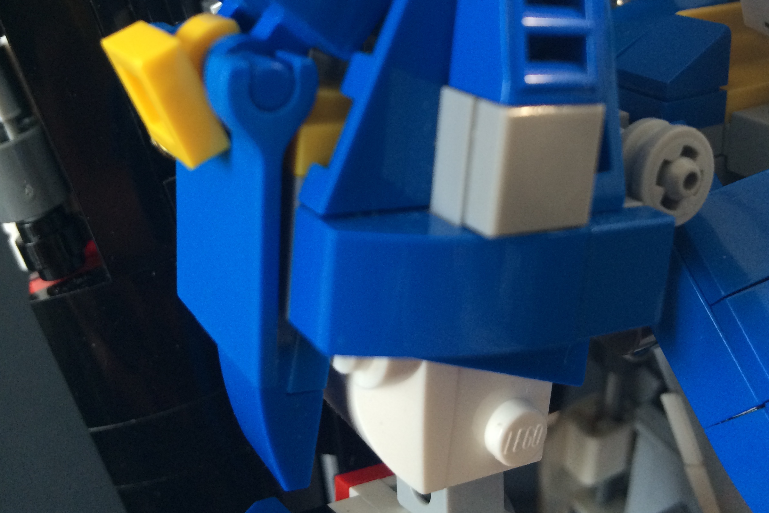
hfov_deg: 47.4
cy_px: 125
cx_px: 388
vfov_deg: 32.0
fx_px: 876
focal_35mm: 41
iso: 80
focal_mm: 4.15
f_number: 2.2
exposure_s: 1/33
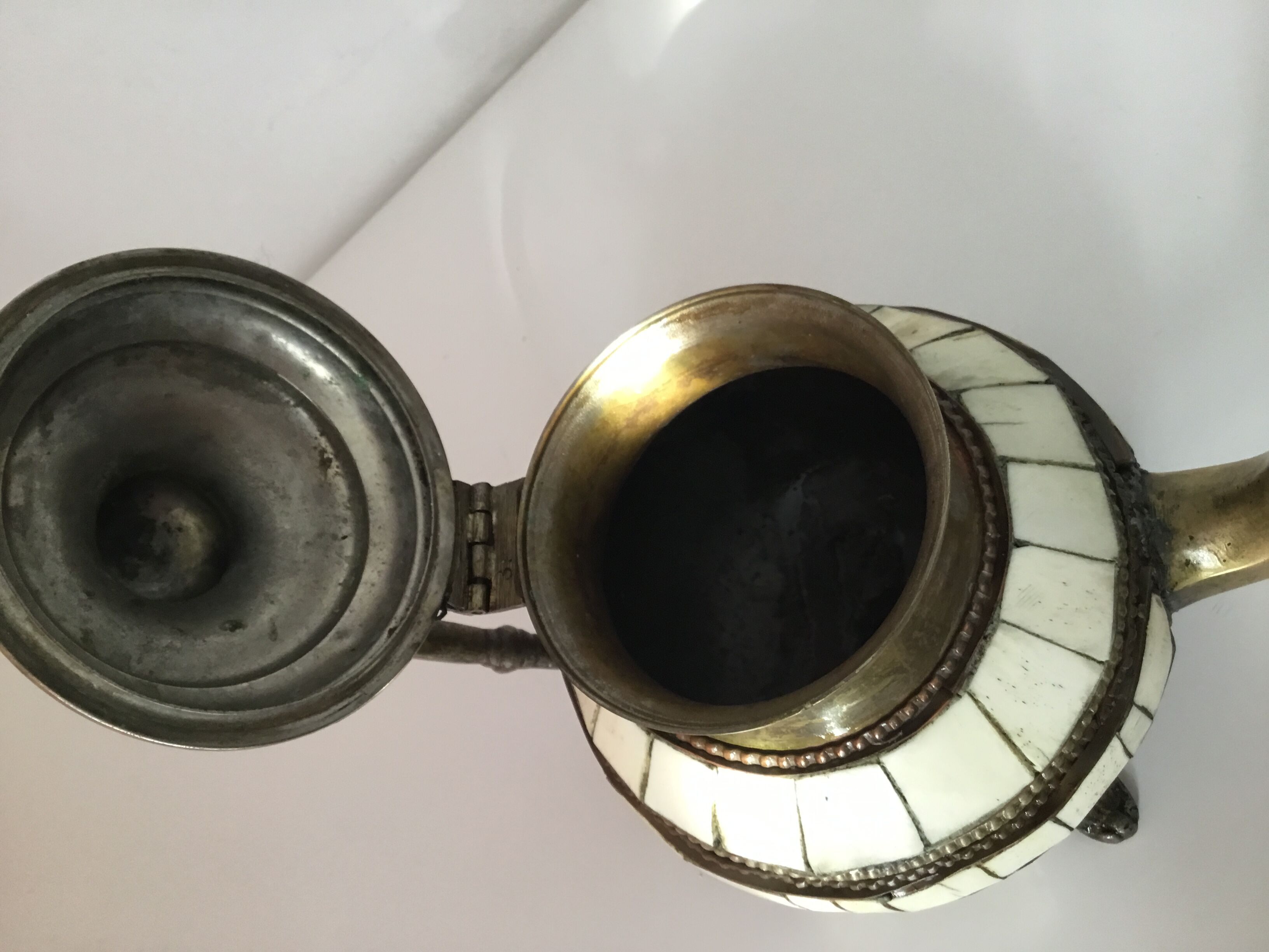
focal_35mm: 31
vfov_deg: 45.4
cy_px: 476
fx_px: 1136
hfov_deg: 58.4
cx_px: 634
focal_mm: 3.3
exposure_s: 1/30
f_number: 2.4
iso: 80
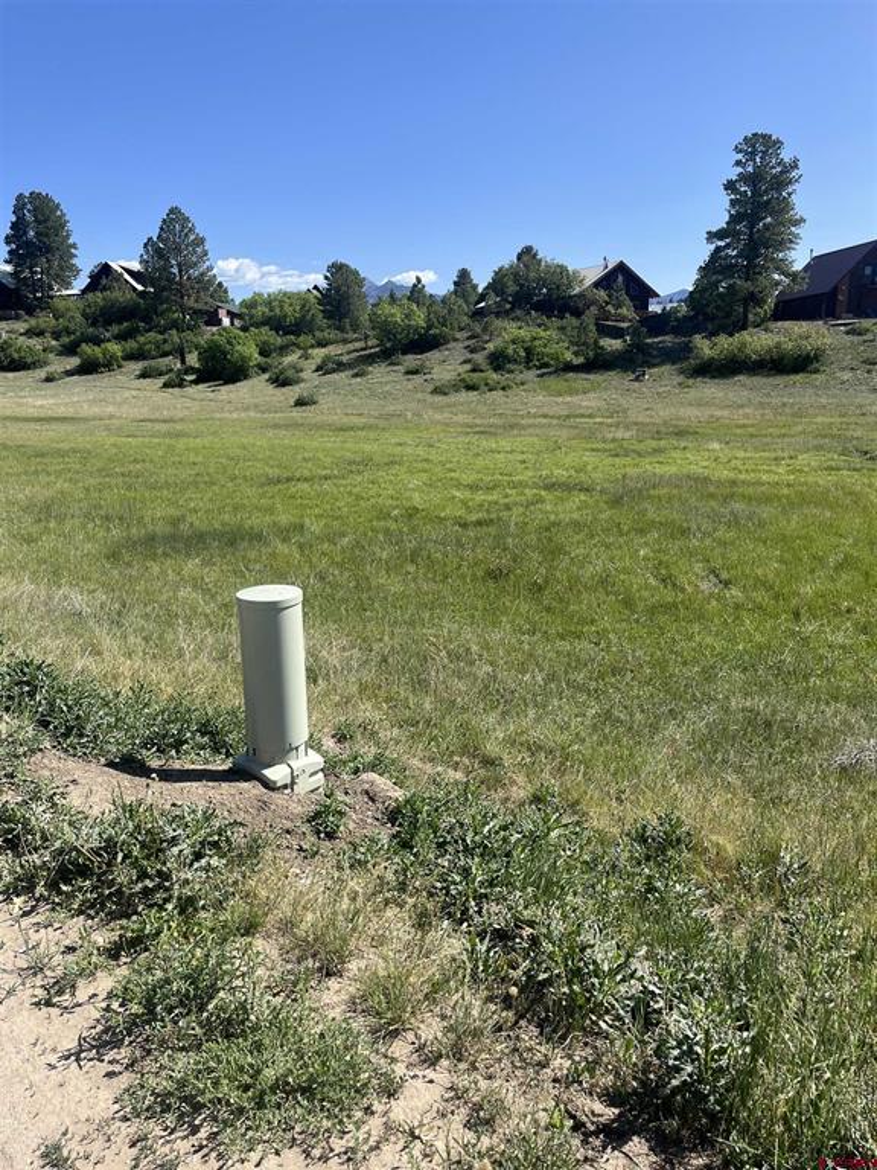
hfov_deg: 53.1
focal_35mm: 26
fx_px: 878
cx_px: 438
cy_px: 585
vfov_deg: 67.3
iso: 50
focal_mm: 5.1
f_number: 1.6
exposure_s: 1/2899
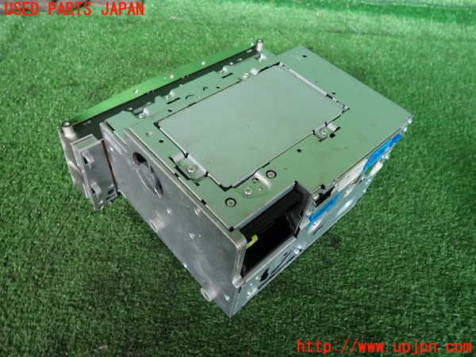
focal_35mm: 25
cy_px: 178
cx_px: 238
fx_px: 344
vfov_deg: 54.9
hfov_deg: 69.4
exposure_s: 1/60
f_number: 2
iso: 100
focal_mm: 4.5
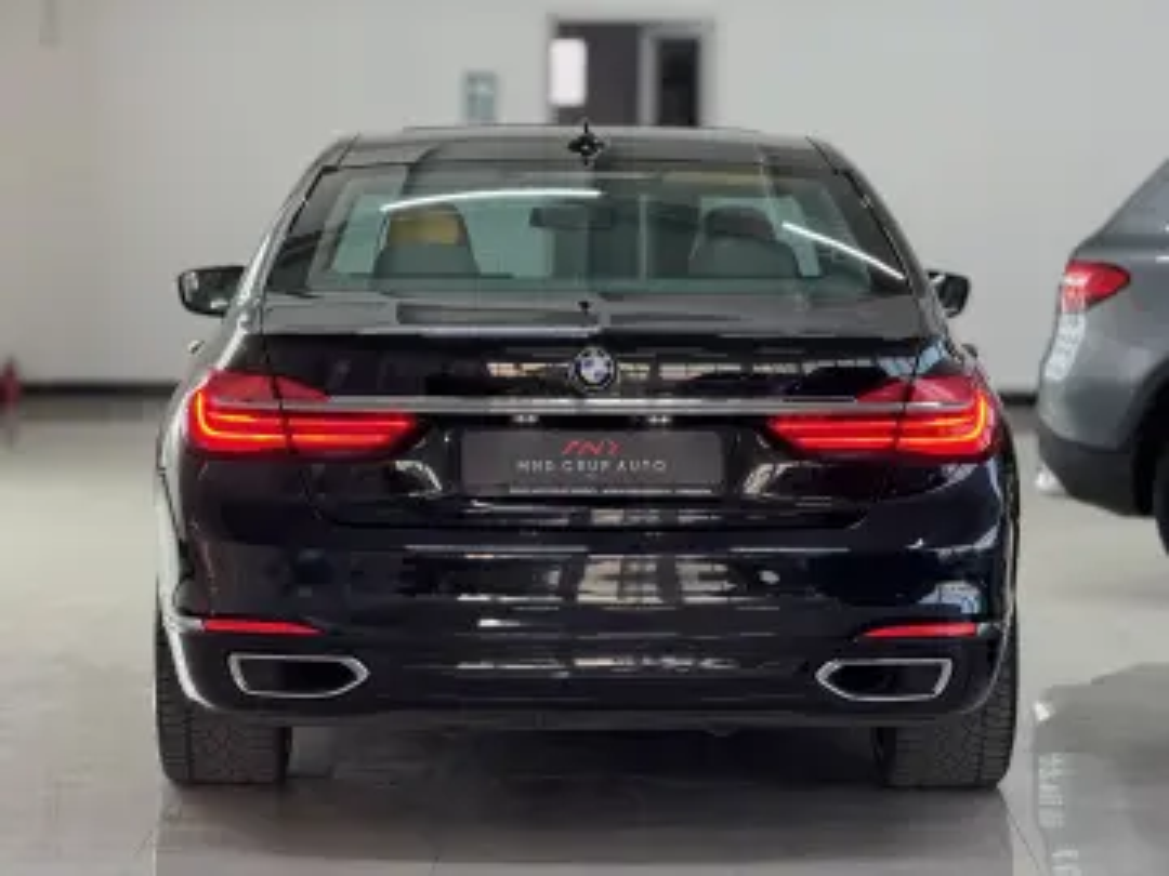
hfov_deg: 16.4
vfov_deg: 12.3
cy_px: 438
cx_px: 584
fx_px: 4052
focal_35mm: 120
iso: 250
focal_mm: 15.66
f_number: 2.8
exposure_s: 1/72
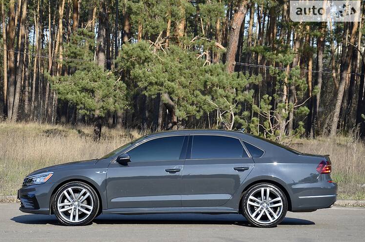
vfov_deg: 12.1
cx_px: 171
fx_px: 1143
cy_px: 125
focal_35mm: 113
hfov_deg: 18.1
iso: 160
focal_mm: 70
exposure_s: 1/250
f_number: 8
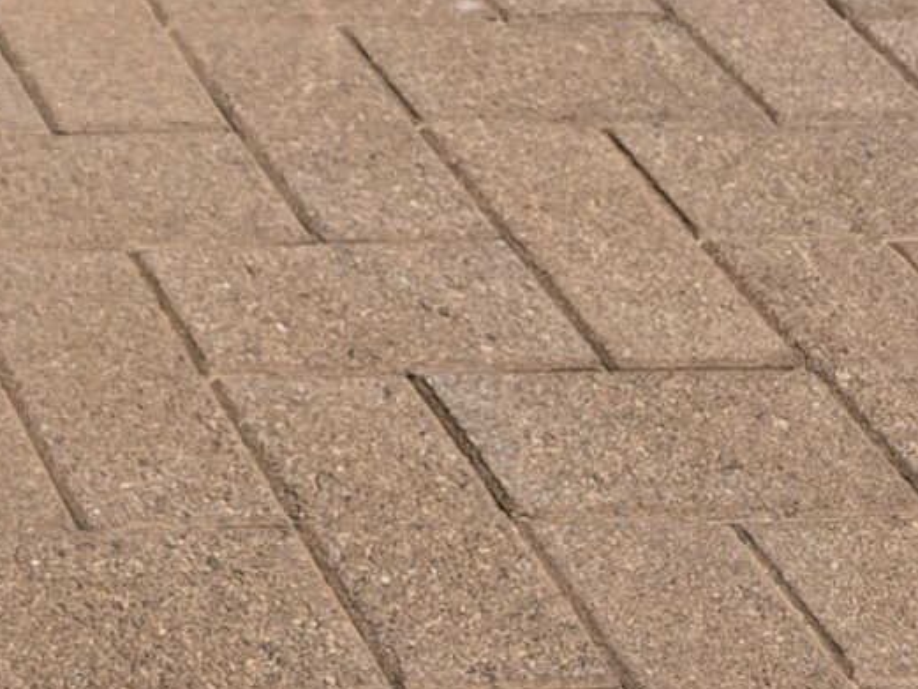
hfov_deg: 13.8
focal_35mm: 113
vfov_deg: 11.3
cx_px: -1112
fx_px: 2997
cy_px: -851
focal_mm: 6.3
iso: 12
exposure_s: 1/1160
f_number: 1.7
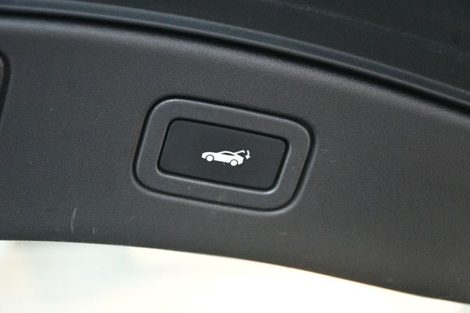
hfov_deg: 22.6
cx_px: 235
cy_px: 156
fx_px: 1174
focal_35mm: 90
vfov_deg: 15.2
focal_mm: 60
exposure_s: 1/60
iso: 8000
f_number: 5
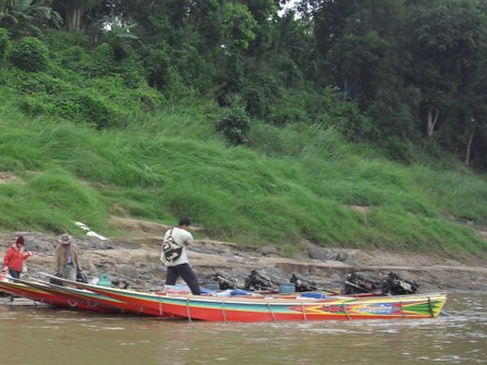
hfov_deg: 27.6
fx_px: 956
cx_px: 57
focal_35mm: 68
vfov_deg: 21.6
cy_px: 200
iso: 100
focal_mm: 6.2
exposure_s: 1/160
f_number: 2.8
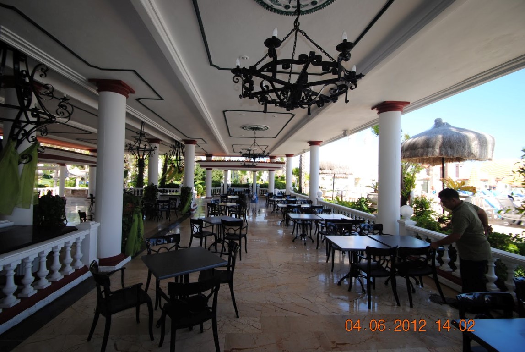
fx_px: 219
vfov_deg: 77.5
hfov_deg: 100.3
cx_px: 262
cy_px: 176
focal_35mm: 15
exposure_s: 1/200
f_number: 4.5
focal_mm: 10
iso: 100
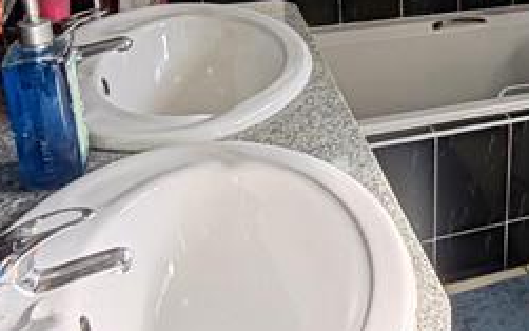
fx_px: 779
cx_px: 525
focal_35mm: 54
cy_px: 13
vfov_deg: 23.2
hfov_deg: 34.3
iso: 50
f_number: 2.2
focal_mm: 1.96
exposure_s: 1/100
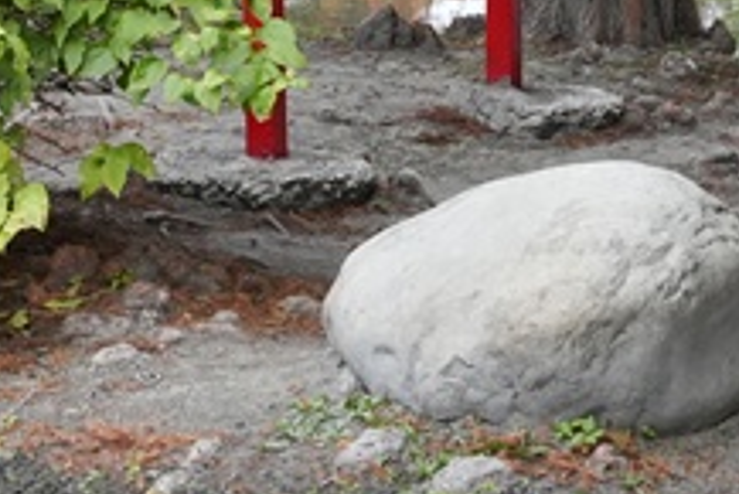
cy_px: -533
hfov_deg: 9.2
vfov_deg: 6.0
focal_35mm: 221
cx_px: -180
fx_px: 4545
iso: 2500
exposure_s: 1/2500
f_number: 5
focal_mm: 46.9
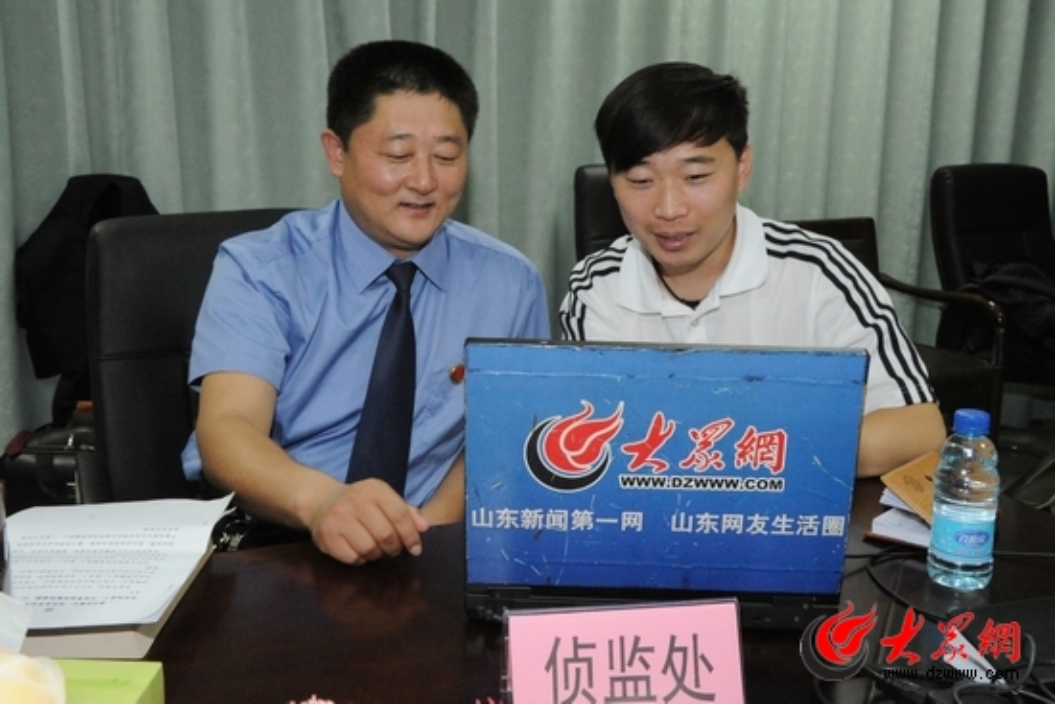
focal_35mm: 38
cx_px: 528
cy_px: 352
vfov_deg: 35.1
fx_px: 1114
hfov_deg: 50.7
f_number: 14
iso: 12800
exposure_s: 1/60
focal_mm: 38
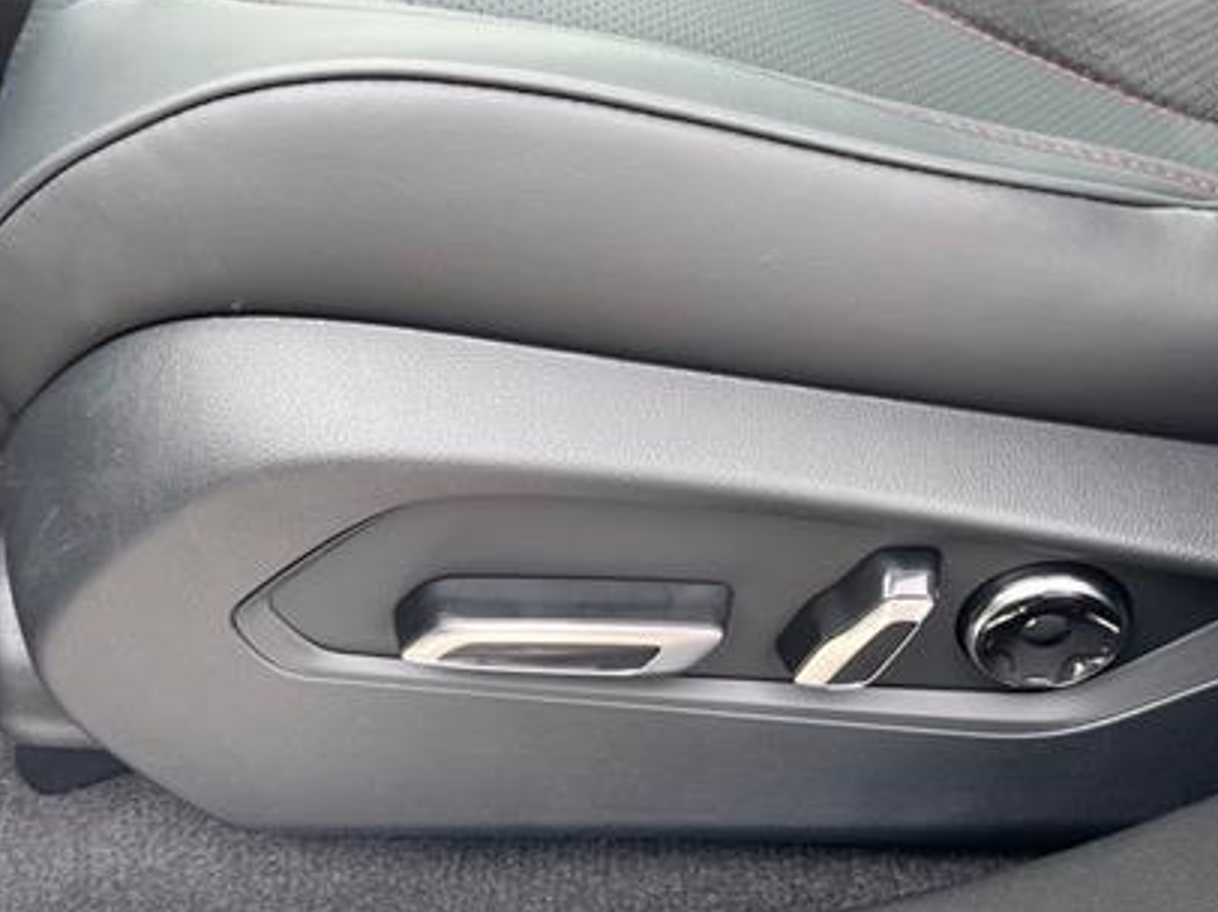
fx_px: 1442
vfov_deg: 34.9
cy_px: 345
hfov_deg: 45.7
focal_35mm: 41
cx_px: 687
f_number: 1.6
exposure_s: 1/121
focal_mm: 5.1
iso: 100
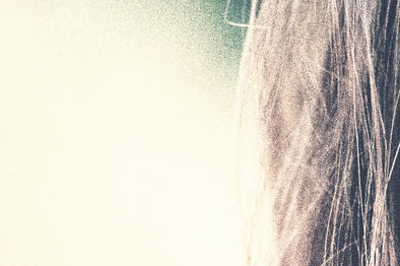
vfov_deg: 1.5
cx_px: 585
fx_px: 10147
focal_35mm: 914
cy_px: 572
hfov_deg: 2.3
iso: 200
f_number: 5.6
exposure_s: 1/250
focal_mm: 200
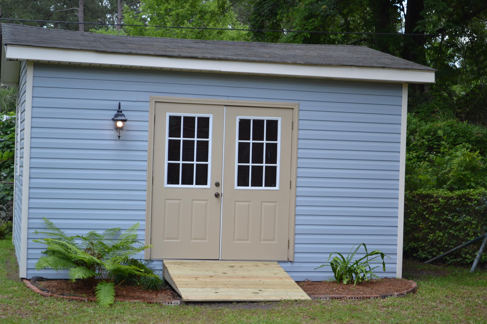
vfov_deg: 18.9
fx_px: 974
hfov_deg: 28.1
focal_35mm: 72
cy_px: 162
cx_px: 244
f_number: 5.6
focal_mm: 48
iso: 110
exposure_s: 1/125
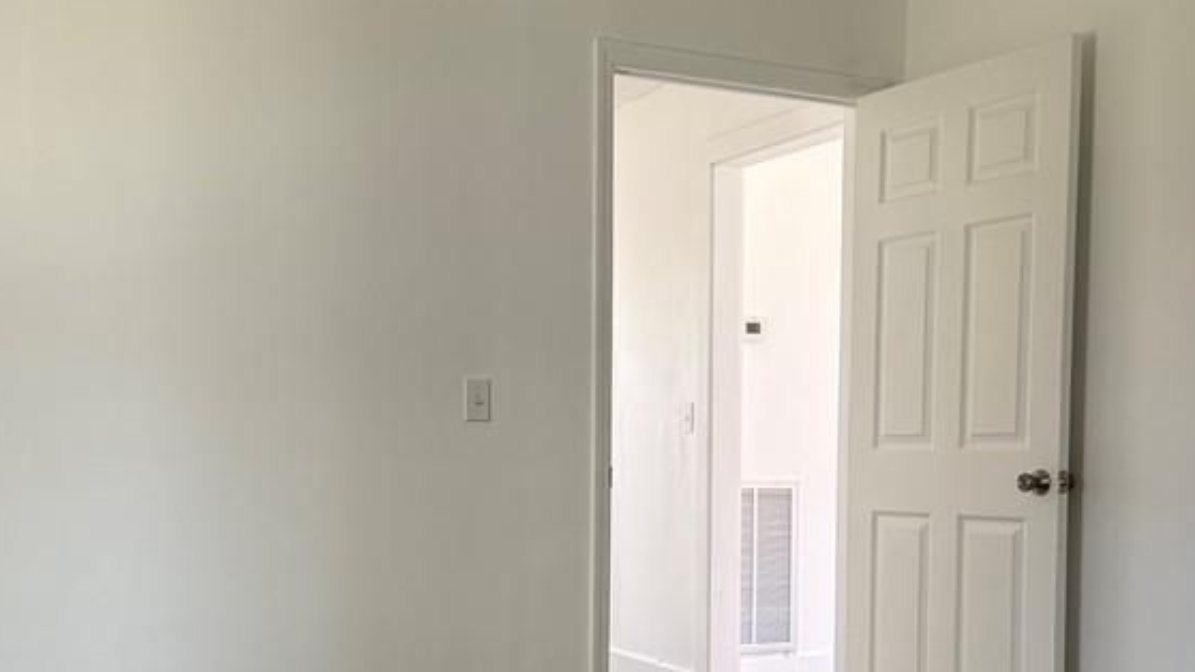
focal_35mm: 48
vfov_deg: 24.6
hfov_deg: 42.8
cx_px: 672
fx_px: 1521
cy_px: 505
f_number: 1.78
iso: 160
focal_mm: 6.76
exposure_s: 1/121
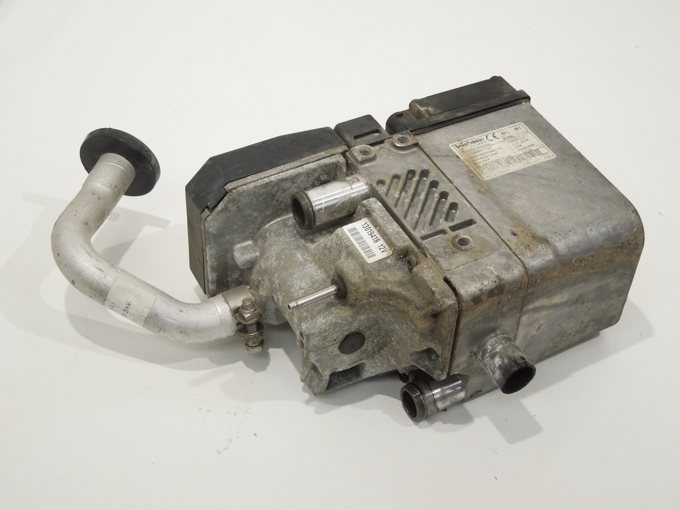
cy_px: 255
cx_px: 340
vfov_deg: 27.0
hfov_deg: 35.5
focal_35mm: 54
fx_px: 1061
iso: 400
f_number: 4.2
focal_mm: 9.8
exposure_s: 1/40
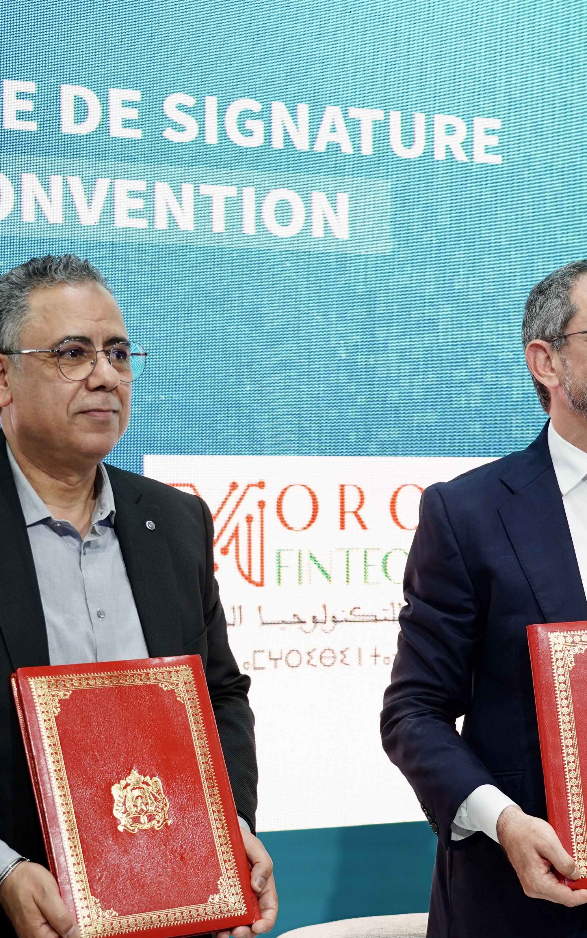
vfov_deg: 28.6
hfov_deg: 18.1
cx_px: 276
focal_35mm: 72
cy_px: 514
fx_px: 1843
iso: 500
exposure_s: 1/50
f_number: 4
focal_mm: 42
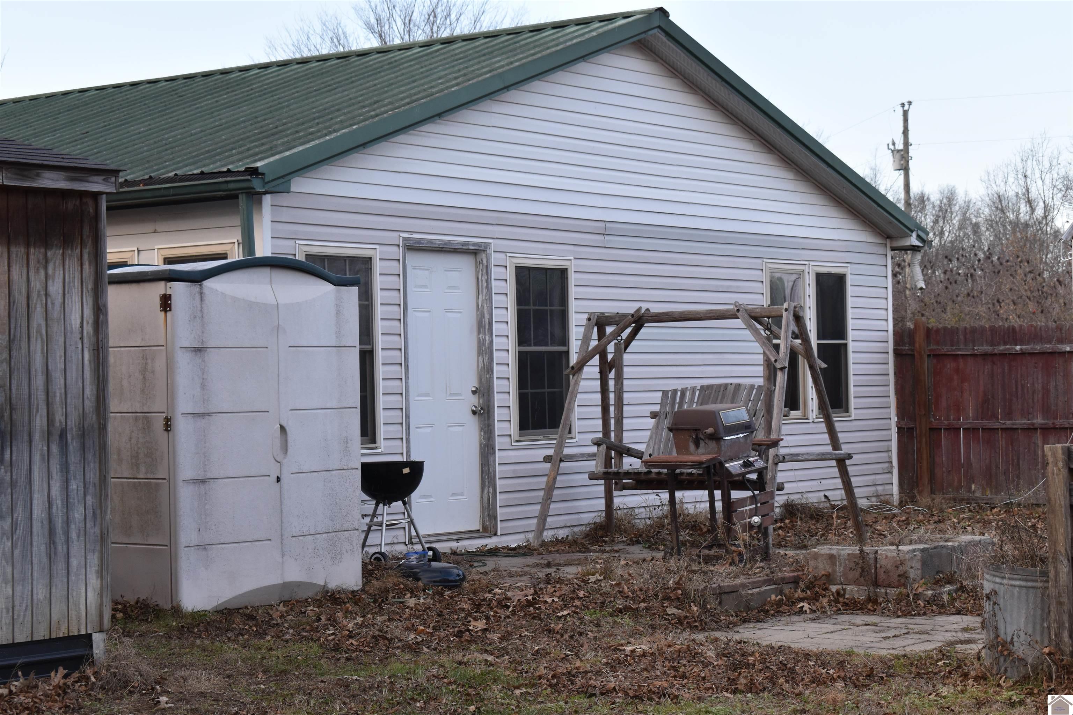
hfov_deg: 26.0
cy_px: 358
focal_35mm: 78
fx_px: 2325
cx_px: 536
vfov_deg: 17.5
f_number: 8
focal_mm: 52
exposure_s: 1/250
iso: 400
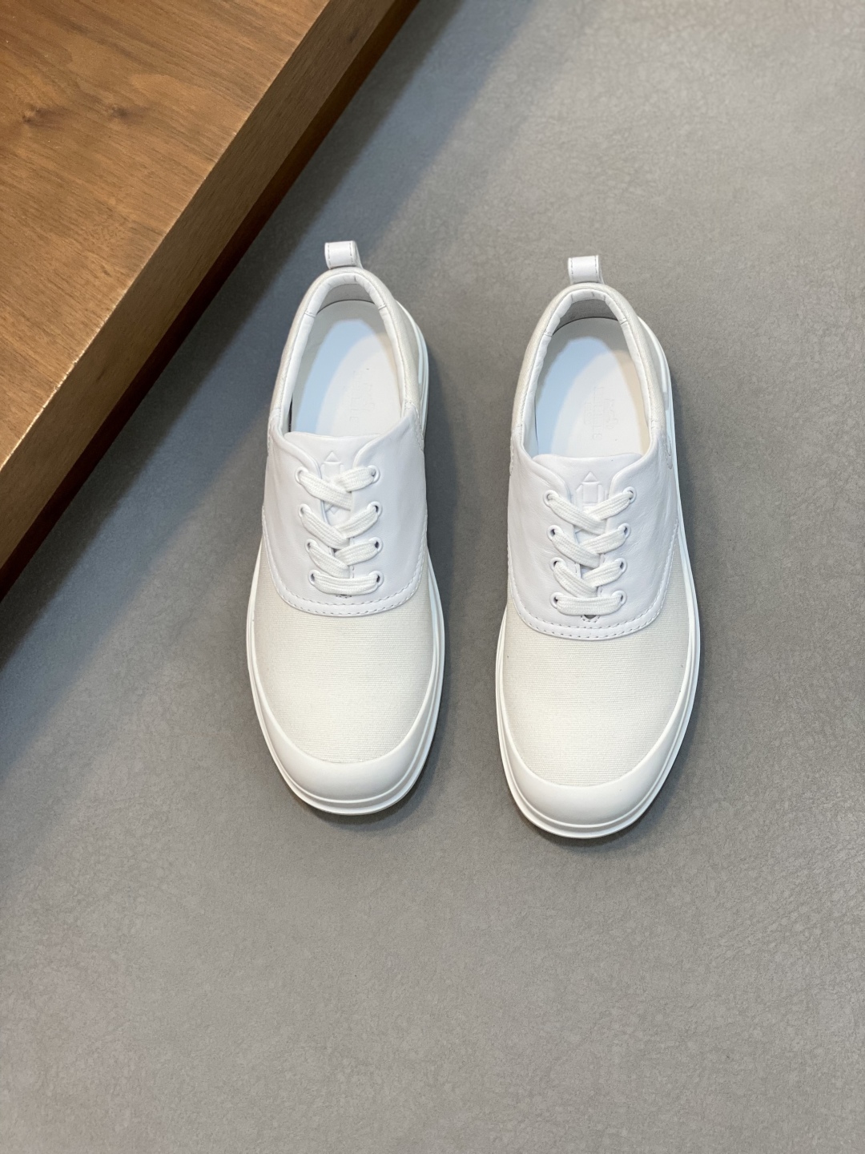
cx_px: 432
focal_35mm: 52
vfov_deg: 36.8
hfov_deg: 28.0
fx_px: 1733
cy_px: 577
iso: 80
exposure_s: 1/100
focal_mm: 6
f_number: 2
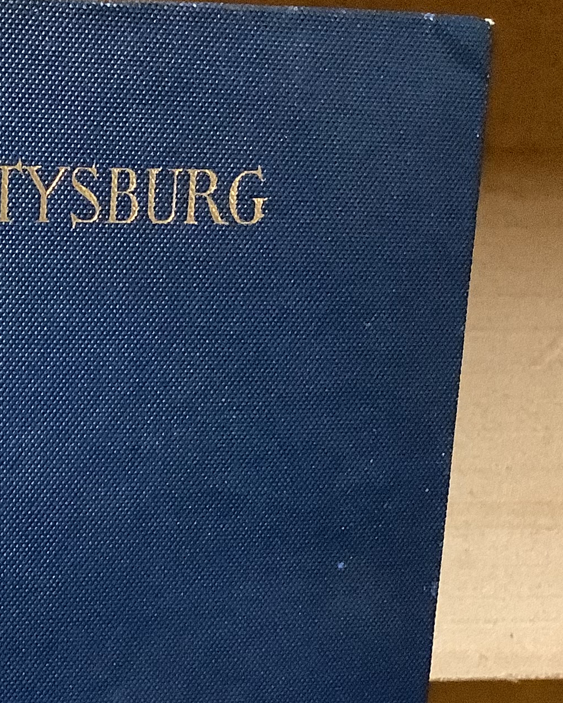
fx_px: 1624
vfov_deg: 23.7
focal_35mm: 78
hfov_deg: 18.8
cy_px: 640
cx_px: -74
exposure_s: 1/30
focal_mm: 3.3
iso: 400
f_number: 2.4
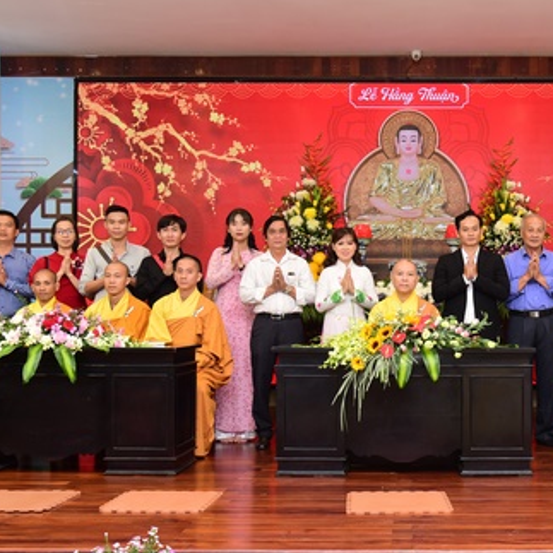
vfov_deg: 32.2
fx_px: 958
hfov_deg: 31.6
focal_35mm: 53
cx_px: 418
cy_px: 308
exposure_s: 1/60
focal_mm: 31
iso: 800
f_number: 4
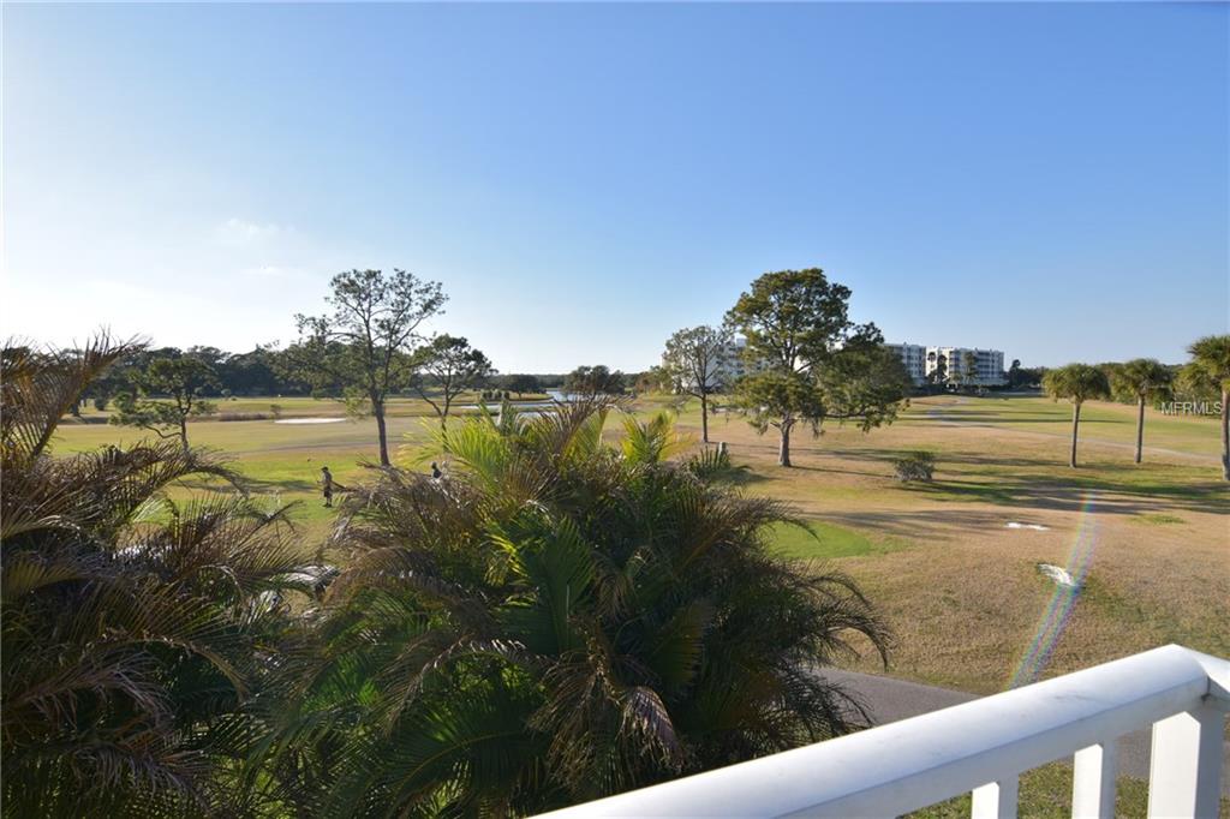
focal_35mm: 16
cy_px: 410
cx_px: 615
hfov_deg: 95.0
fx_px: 564
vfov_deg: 72.0
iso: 100
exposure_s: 1/200
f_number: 9
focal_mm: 11
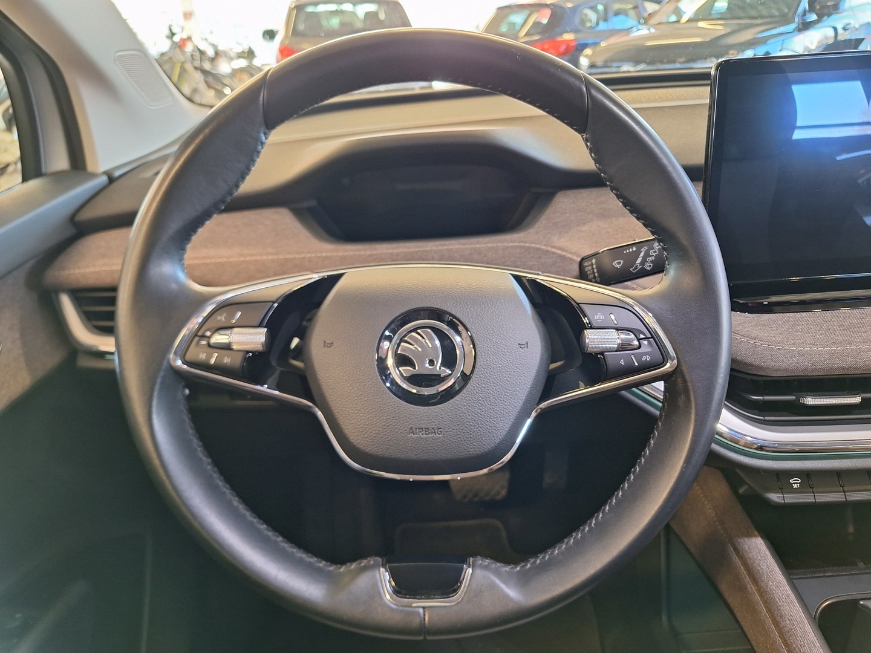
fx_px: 579
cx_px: 436
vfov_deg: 58.9
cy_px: 326
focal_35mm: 23
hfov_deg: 73.9
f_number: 1.8
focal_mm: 5.54
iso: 250
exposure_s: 1/33
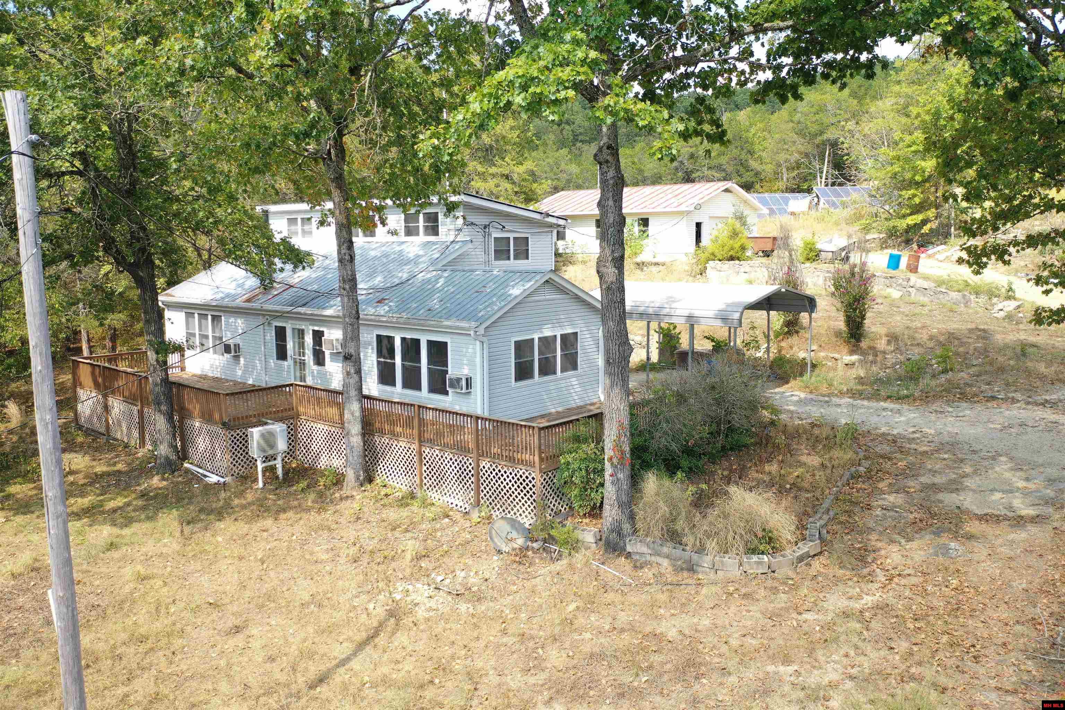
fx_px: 828
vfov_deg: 46.4
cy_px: 355
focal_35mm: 28
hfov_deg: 65.5
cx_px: 532
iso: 160
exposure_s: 1/30
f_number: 2.8
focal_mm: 10.26
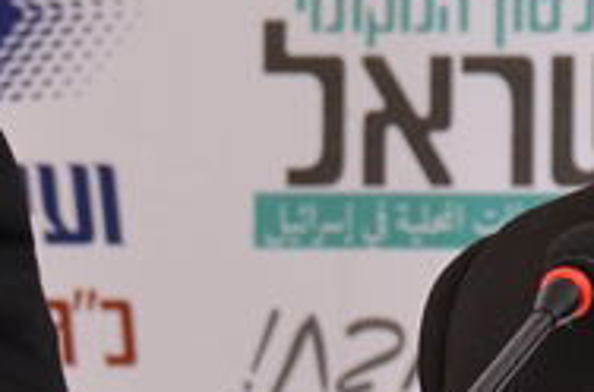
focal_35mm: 777
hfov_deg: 2.7
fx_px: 12773
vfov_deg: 1.8
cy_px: 117
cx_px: 900
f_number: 8
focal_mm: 95
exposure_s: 1/125
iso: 800
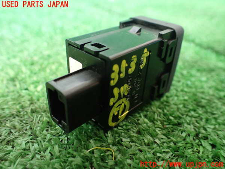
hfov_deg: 60.0
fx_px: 195
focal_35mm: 30
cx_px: 112
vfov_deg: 46.8
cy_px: 84
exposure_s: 1/50
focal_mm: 5.4
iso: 800
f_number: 2.3
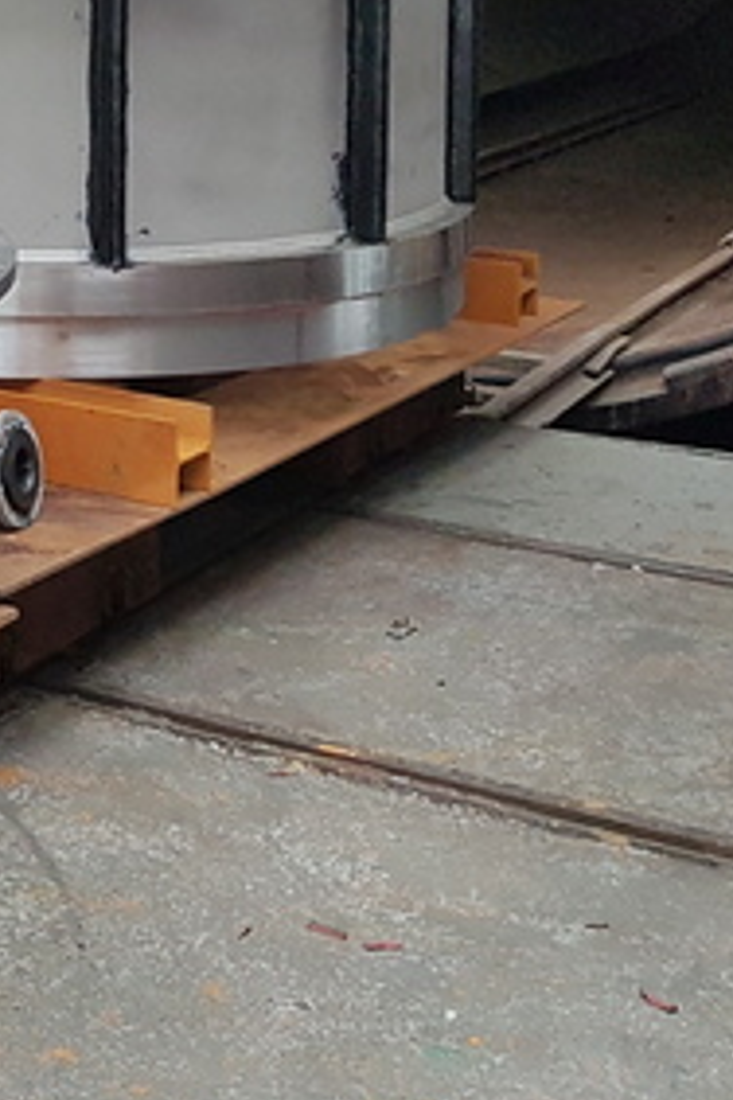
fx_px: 2229
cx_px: -421
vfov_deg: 26.3
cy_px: 16
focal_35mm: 73
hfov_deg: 16.7
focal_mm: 4.2
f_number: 1.7
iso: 200
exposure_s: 1/50
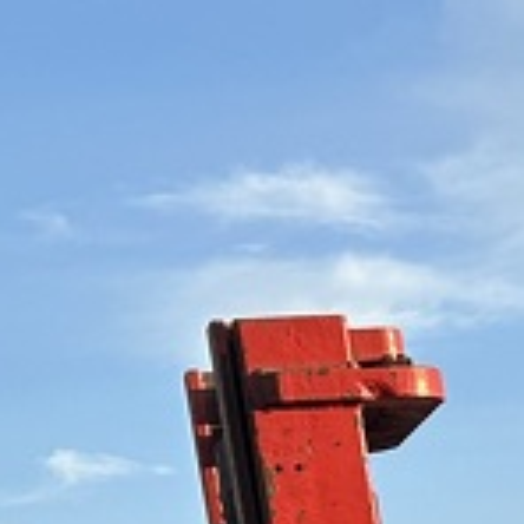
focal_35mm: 147
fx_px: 2518
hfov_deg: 10.8
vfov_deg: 10.5
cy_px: 1183
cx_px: 1069
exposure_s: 1/1949
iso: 80
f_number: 1.78
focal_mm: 6.86
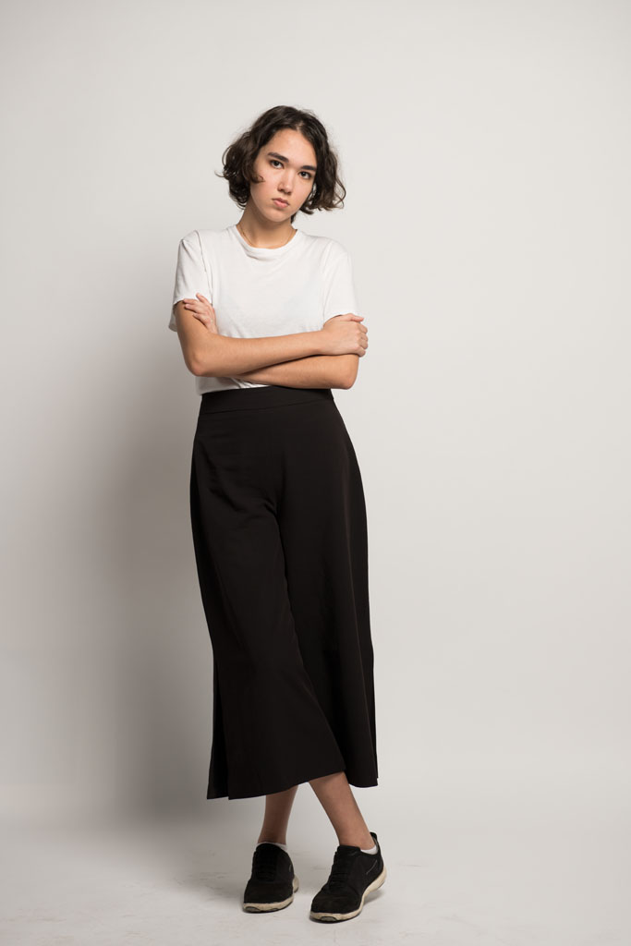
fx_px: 1629
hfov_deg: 21.9
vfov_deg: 32.4
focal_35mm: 62
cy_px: 473
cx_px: 316
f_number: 6.3
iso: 100
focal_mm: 62
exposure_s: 1/160
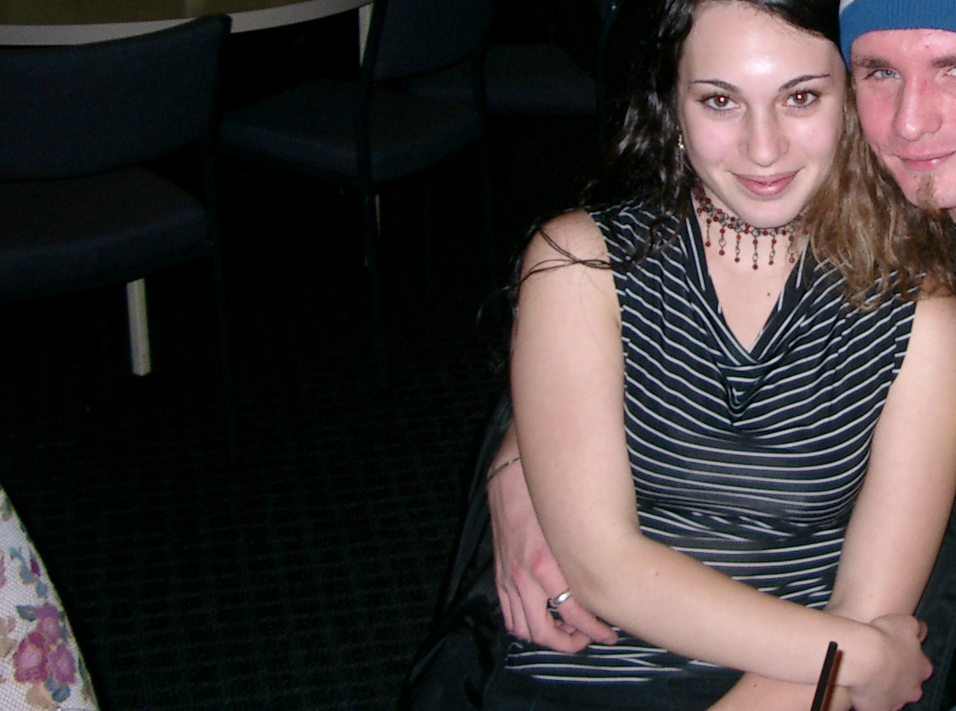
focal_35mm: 75
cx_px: 885
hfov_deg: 25.2
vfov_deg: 19.4
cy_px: 185
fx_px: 2065
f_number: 2.6
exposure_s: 1/60
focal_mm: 7.6
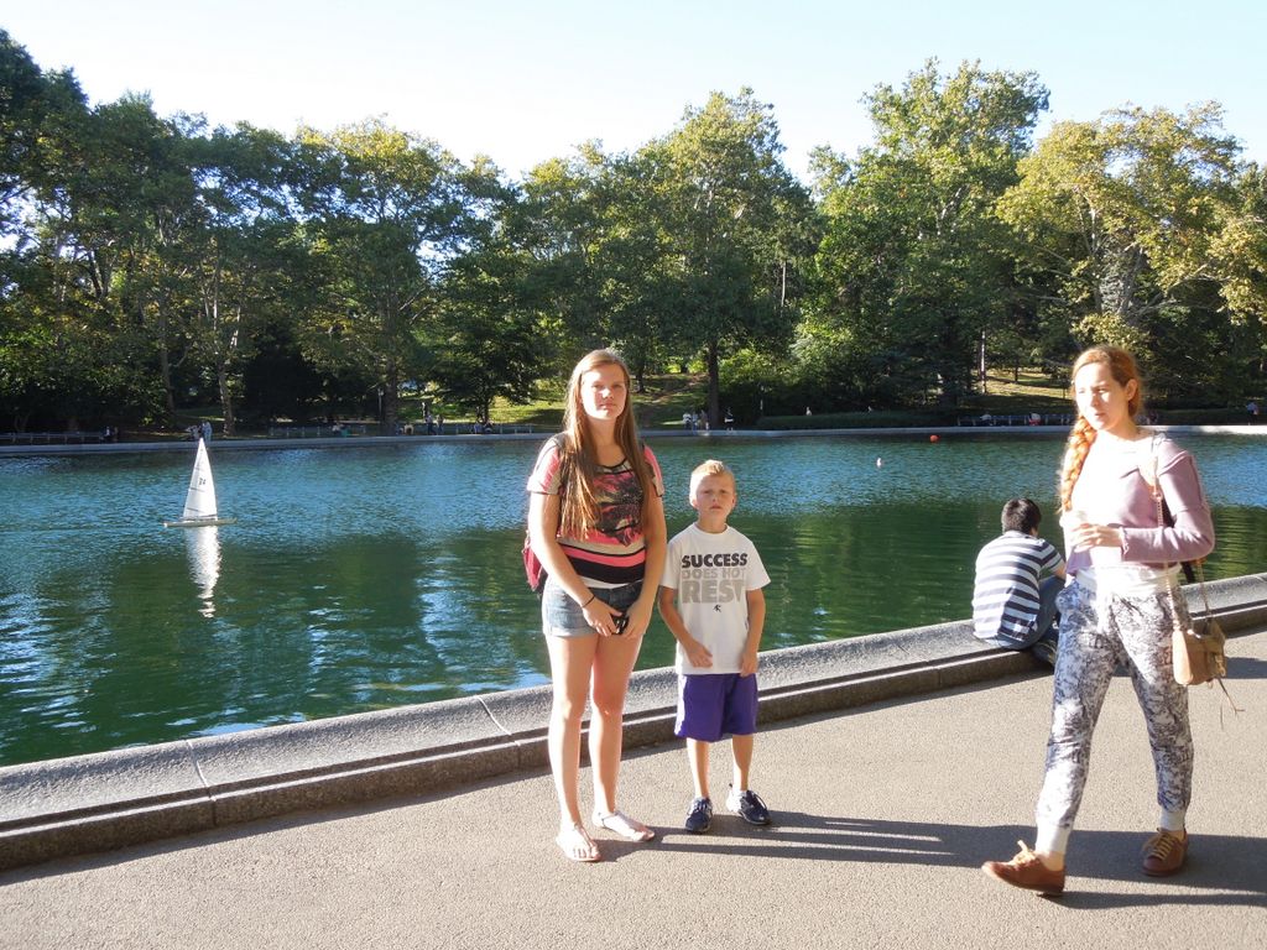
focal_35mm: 31
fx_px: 1135
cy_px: 475
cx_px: 634
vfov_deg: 45.4
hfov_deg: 58.4
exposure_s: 1/160
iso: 100
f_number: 3.6
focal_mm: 5.6
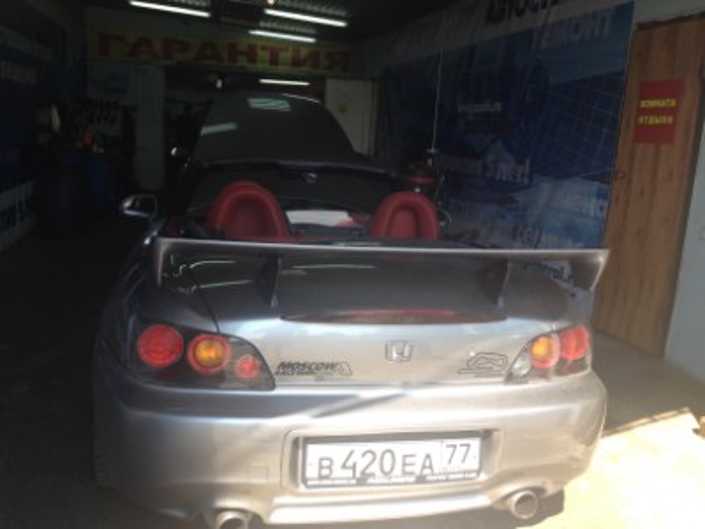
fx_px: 713
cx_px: 352
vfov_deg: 40.7
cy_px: 264
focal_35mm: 35
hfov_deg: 52.6
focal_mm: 4.28
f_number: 2.4
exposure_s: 1/319
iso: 50
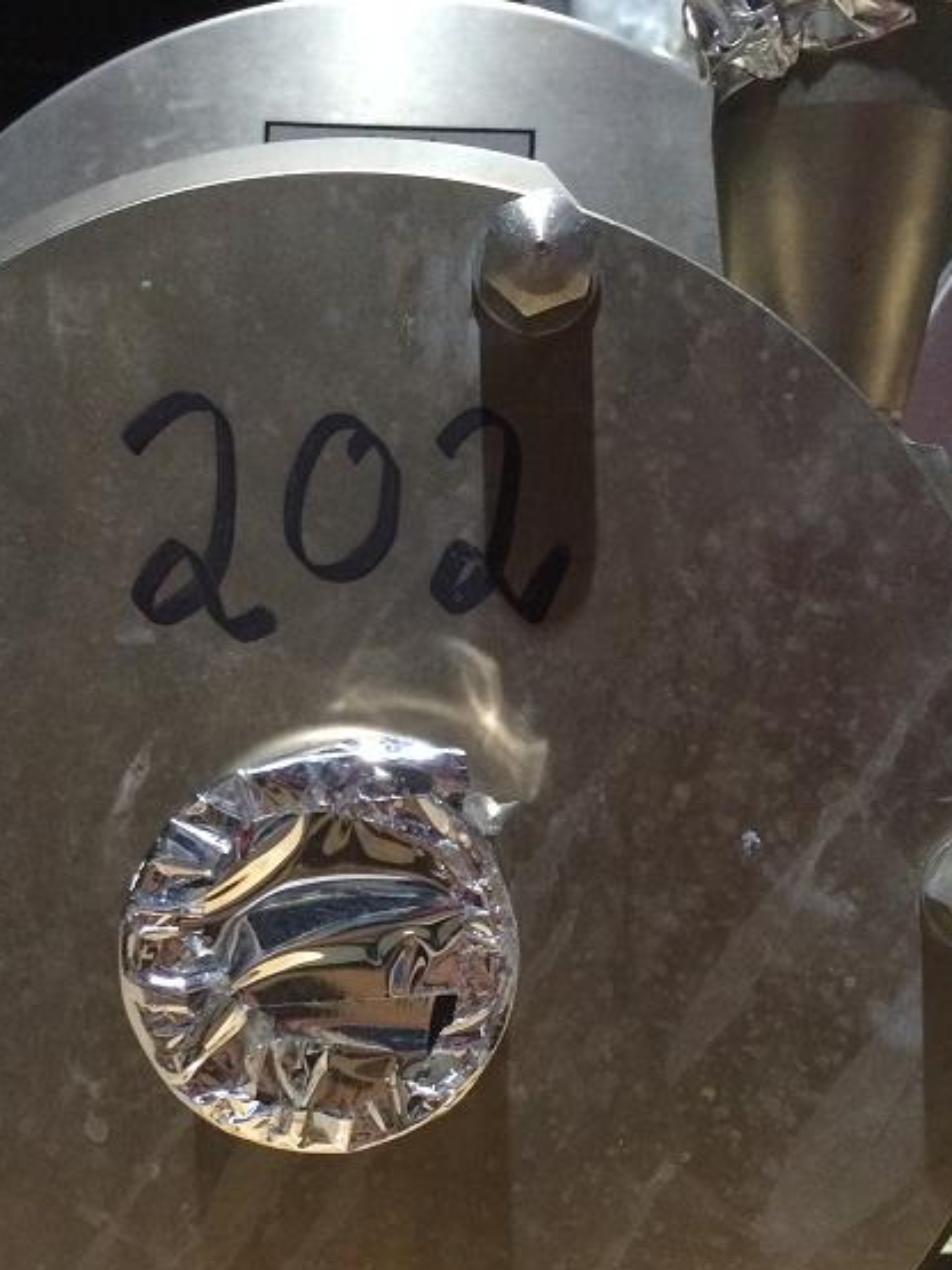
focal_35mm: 53
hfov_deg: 27.5
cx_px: 392
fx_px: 1944
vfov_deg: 35.6
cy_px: 899
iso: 320
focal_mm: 4.12
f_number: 2.2
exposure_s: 1/24
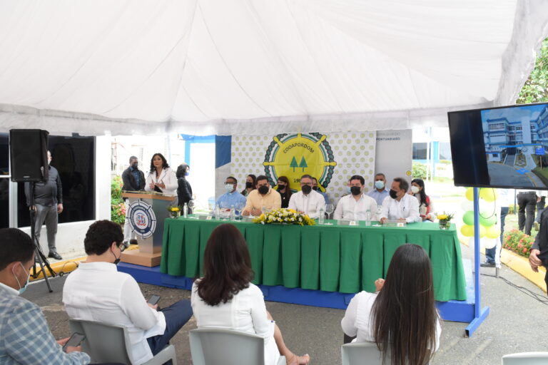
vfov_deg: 47.9
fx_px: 411
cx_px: 274
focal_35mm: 27
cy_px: 182
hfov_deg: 67.4
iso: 1250
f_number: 7.1
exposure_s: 1/125
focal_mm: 18
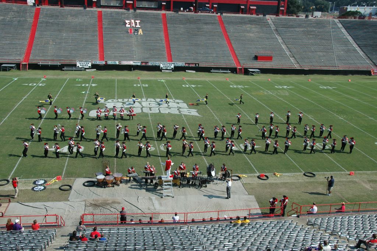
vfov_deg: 34.1
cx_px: 188
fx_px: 408
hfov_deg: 49.6
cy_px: 126
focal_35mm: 39
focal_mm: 26
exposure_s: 1/320
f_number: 9
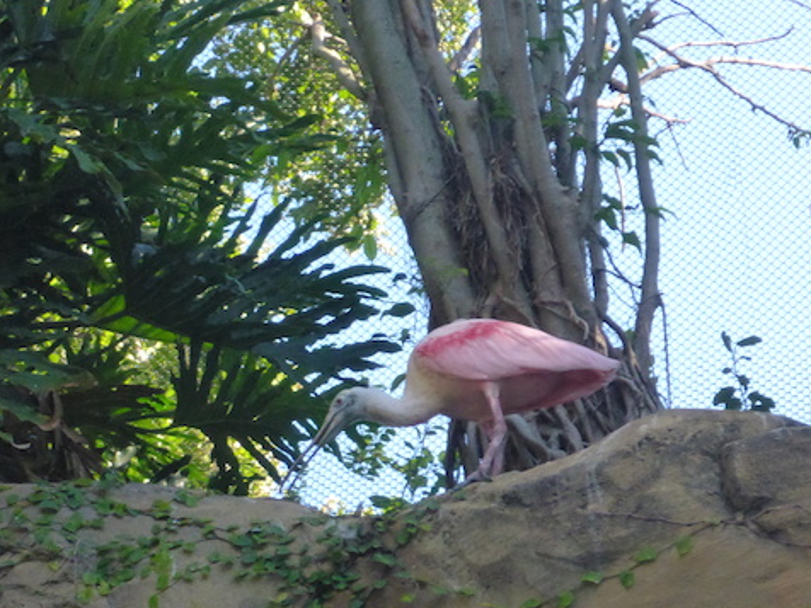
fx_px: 3280
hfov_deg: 14.1
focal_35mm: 140
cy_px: 327
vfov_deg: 10.6
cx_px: 401
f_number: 5.8
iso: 1250
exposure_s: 1/500
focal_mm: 20.3
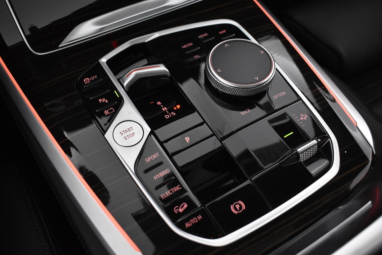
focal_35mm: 34
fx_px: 361
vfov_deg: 38.9
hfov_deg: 55.8
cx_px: 192
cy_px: 127
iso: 2200
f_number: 3.8
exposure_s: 1/40
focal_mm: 22
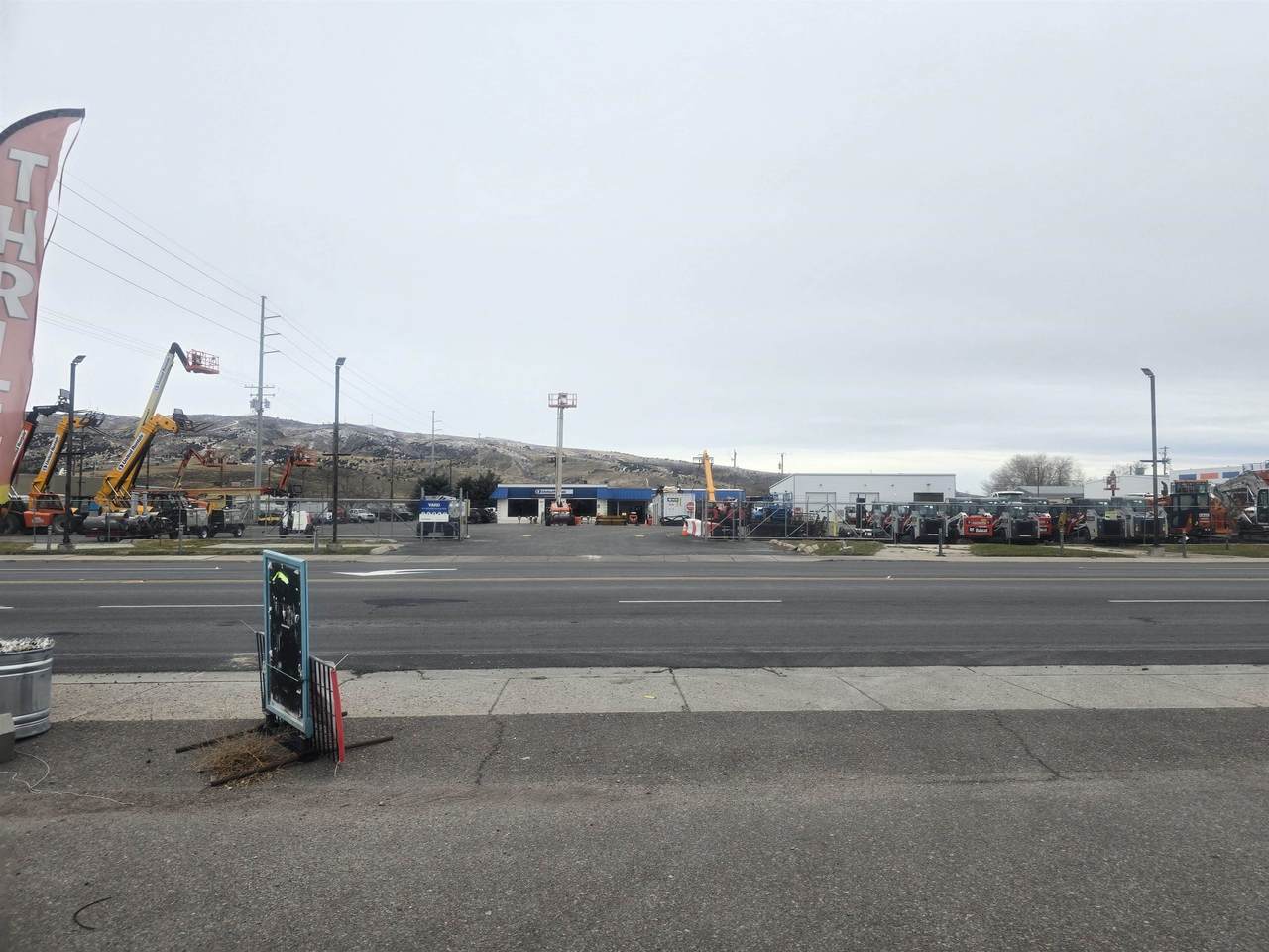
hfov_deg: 73.9
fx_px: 843
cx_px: 634
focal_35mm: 23
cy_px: 476
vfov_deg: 58.9
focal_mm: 6.3
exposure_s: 1/180
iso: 32
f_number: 1.7
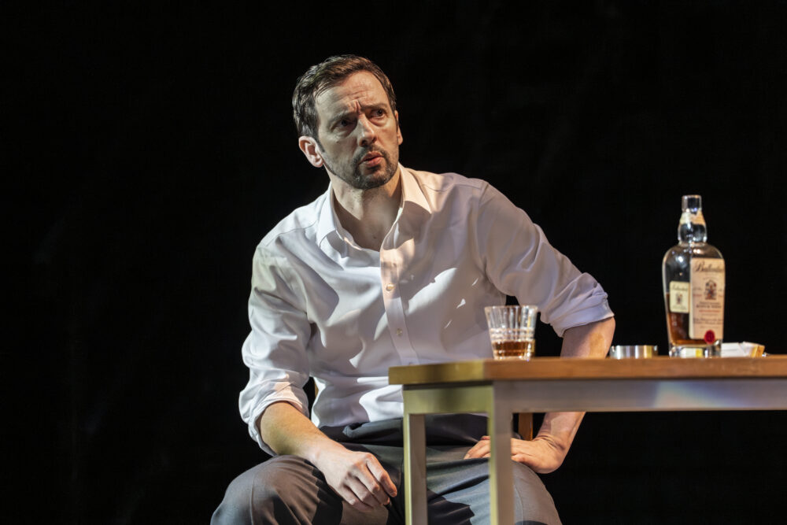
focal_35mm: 173
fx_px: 3782
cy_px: 262
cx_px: 394
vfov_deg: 7.9
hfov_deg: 11.9
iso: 4000
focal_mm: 173
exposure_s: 1/200
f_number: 2.8
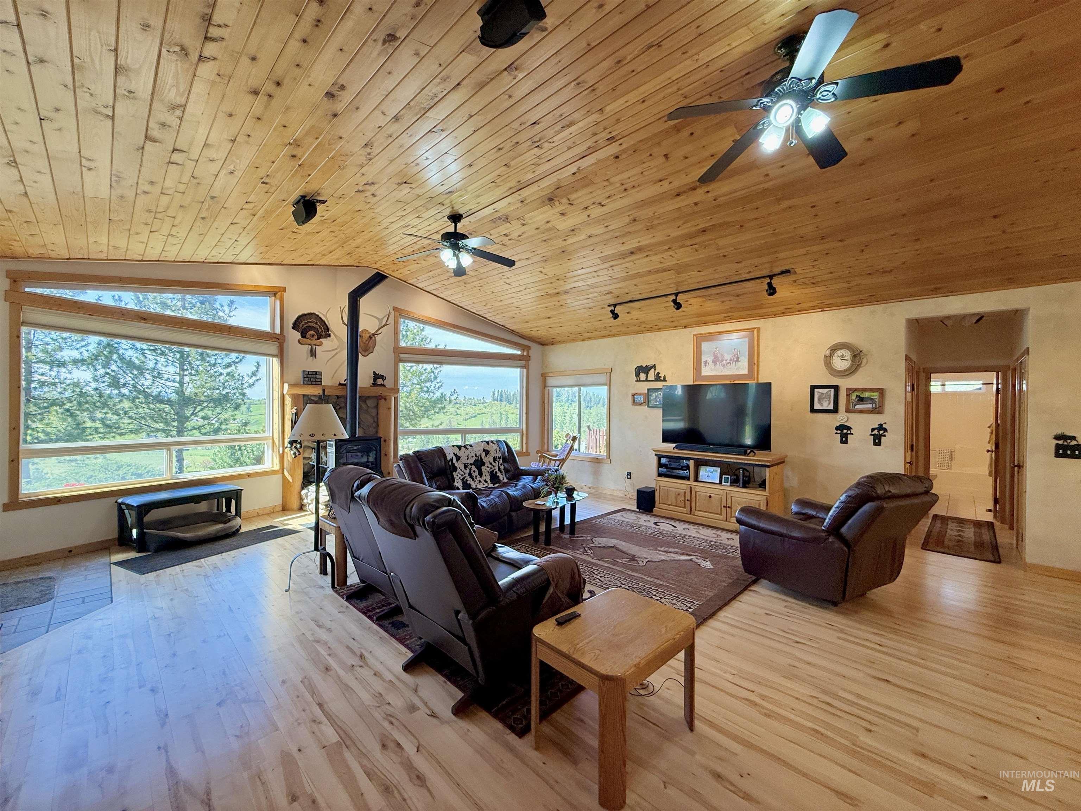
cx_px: 540
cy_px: 406
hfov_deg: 102.1
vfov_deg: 85.7
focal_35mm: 14
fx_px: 437
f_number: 2.2
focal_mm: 2.22
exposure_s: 1/120
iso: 125
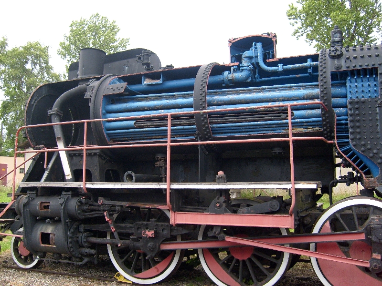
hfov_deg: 52.6
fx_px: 386
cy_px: 143
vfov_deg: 40.7
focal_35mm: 35
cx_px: 191
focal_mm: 5.8
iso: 80
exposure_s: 1/180
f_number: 2.8
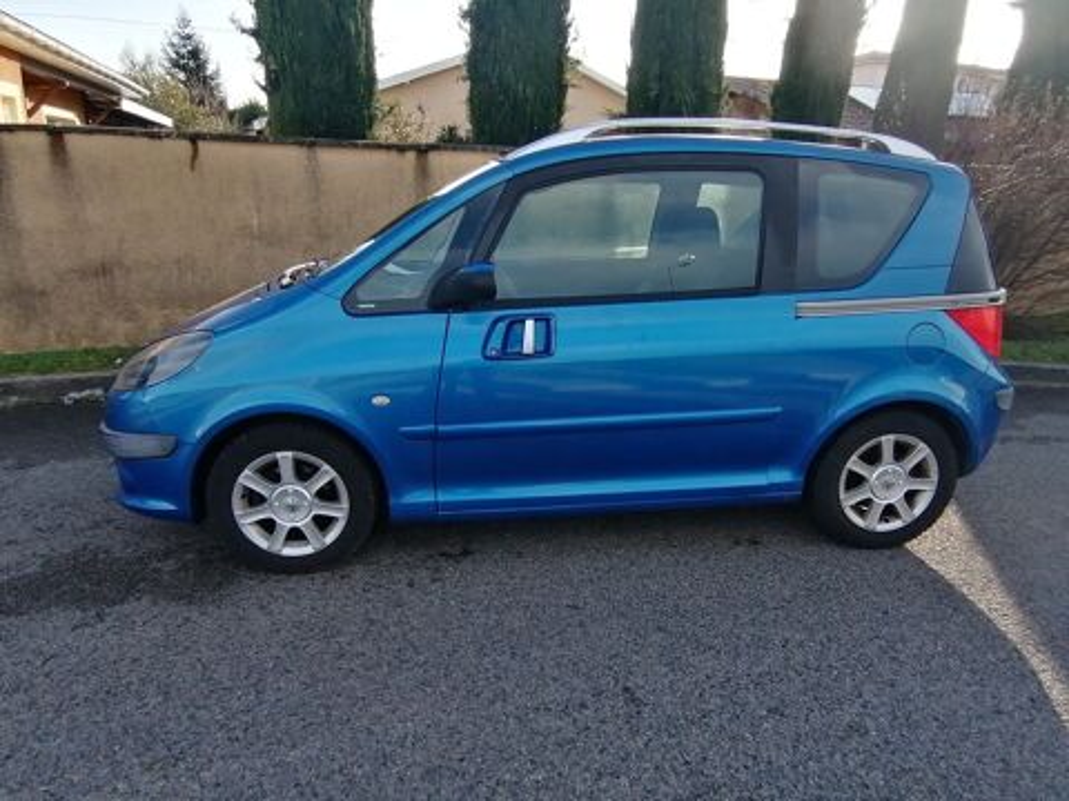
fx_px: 679
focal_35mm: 22
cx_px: 534
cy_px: 400
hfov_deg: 76.4
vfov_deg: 61.1
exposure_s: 1/276
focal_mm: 1.78
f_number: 2.4
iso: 50
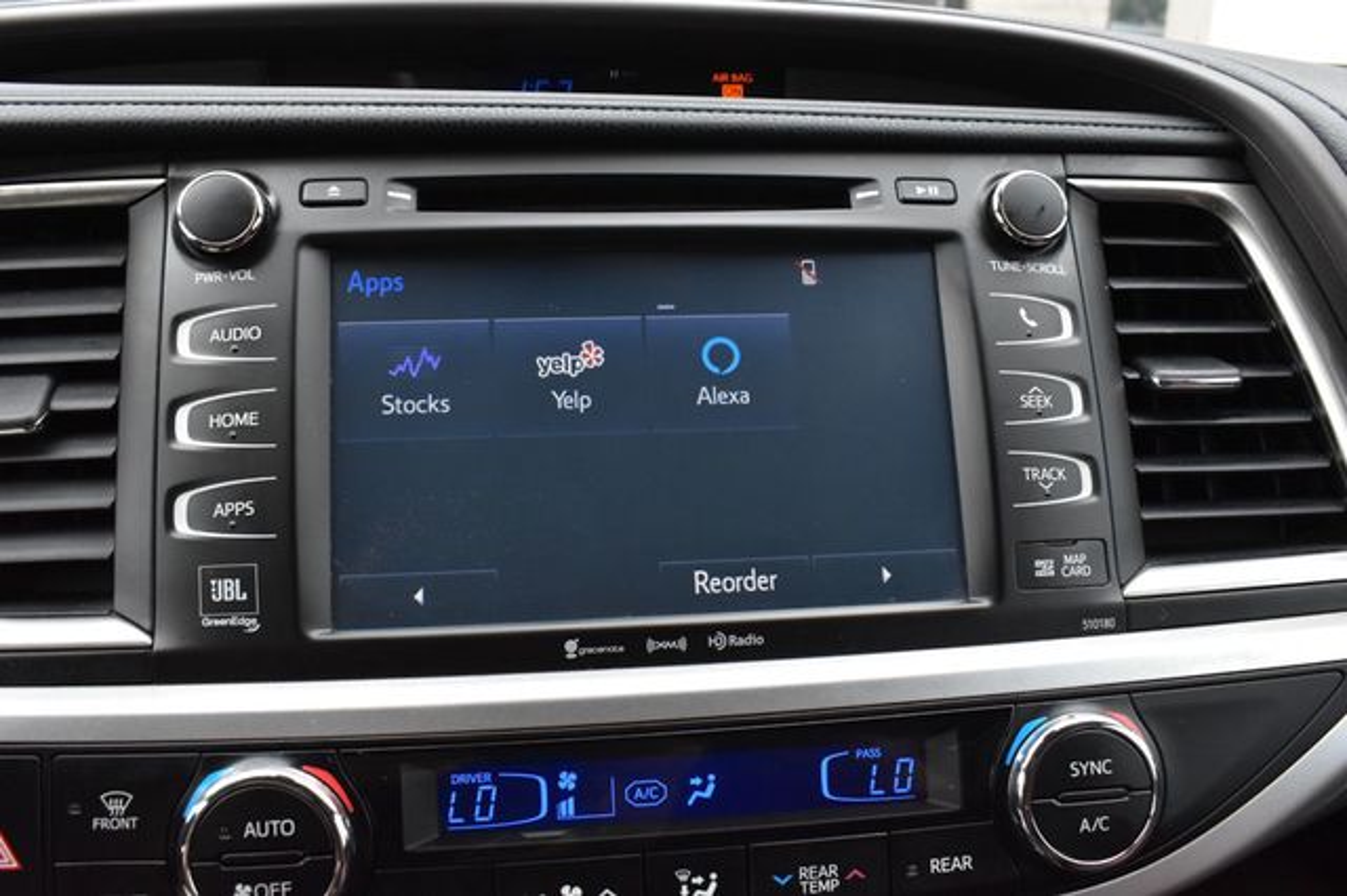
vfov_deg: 39.9
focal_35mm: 33
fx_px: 1234
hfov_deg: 57.2
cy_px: 448
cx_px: 674
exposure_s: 1/200
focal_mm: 22
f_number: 10
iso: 2500
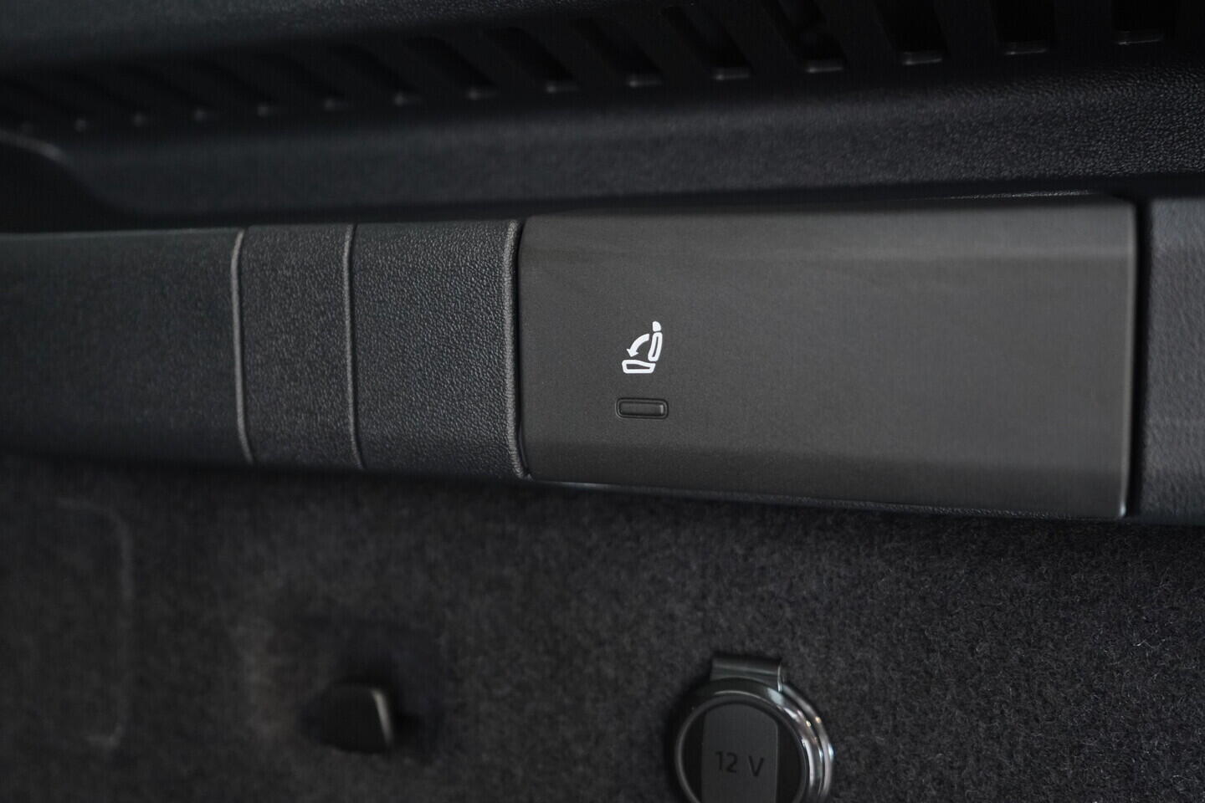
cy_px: 402
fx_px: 1205
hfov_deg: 53.1
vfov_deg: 36.9
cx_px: 602
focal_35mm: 36
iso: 1250
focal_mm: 24
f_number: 2.8
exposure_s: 1/40
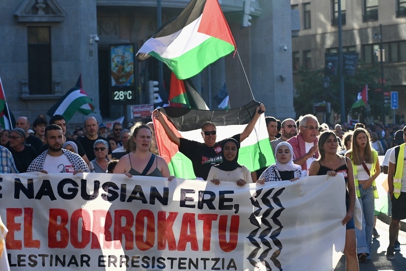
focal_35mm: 105
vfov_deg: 13.0
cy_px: 136
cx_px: 203
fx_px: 1184
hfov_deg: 19.5
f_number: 5.6
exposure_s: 1/1600
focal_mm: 105
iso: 800
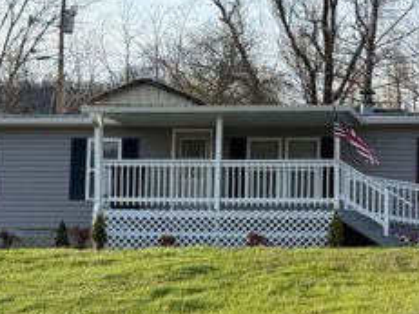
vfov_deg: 14.2
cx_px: 314
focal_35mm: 104
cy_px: 215
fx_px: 1258
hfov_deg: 18.8
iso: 100
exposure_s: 1/2577
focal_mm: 6.76
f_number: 1.78
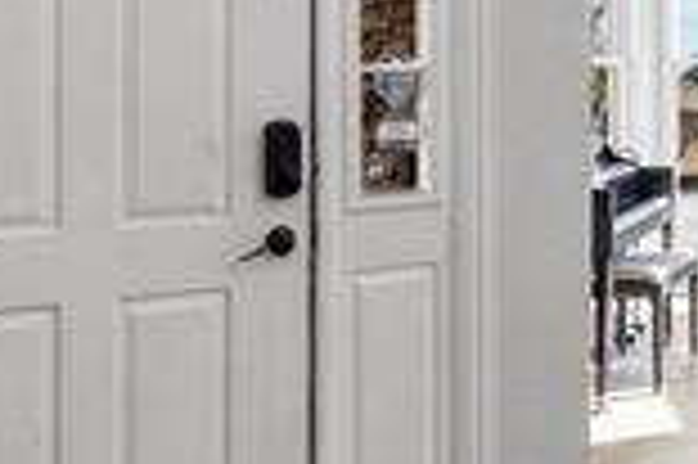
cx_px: 833
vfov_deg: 19.2
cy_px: 72
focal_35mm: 70
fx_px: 1356
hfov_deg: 25.9
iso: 400
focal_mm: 17
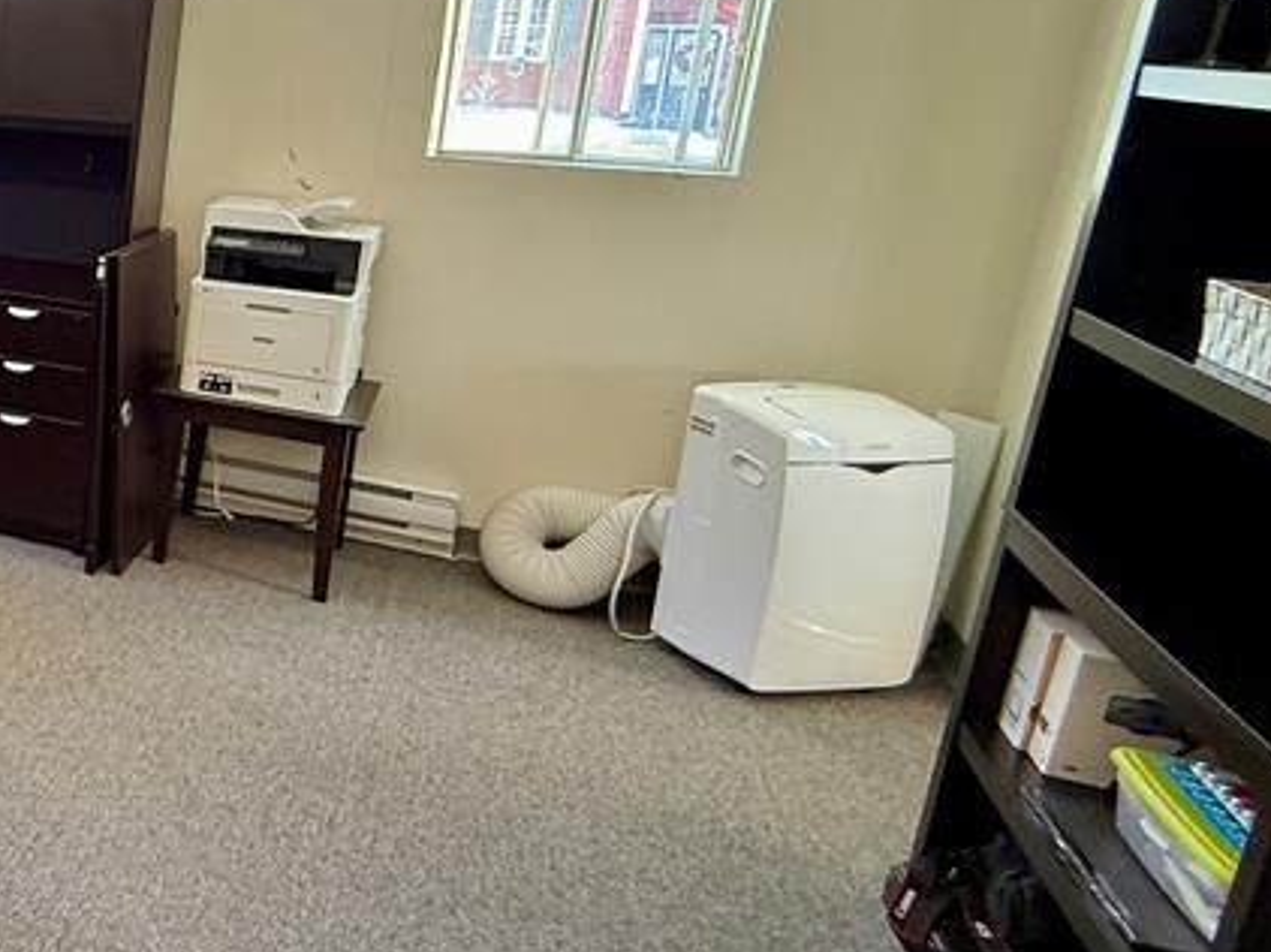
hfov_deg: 39.2
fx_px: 1248
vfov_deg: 41.0
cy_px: 292
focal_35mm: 34
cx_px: -253
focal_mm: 2.22
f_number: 2.2
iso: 125
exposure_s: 1/62
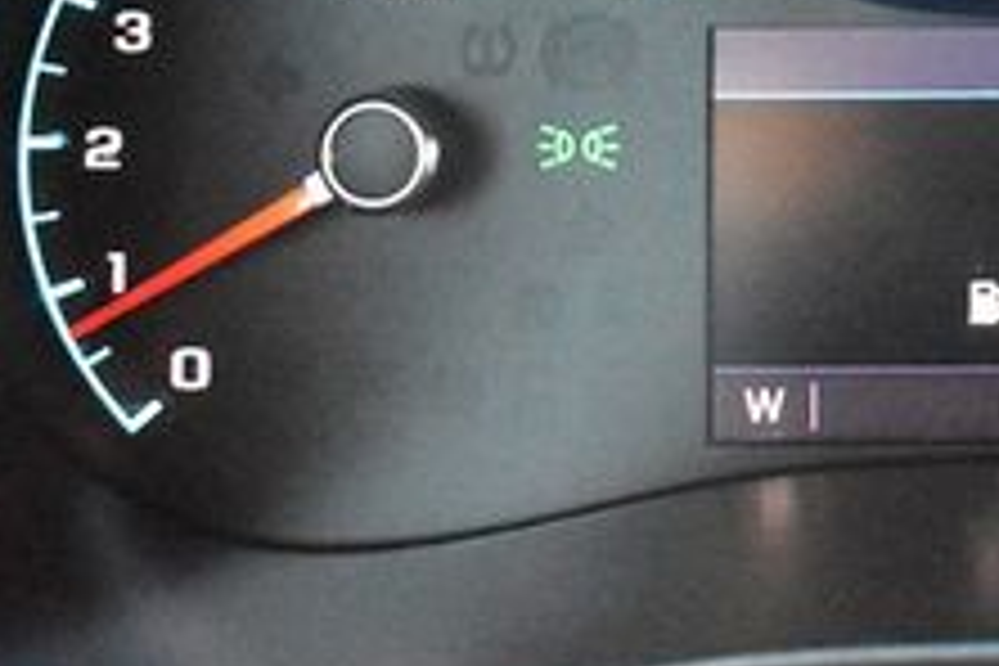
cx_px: 1148
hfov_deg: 24.0
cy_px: -187
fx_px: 2164
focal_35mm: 78
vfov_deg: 16.6
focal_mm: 18
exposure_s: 1/125
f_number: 3.5
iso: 9000
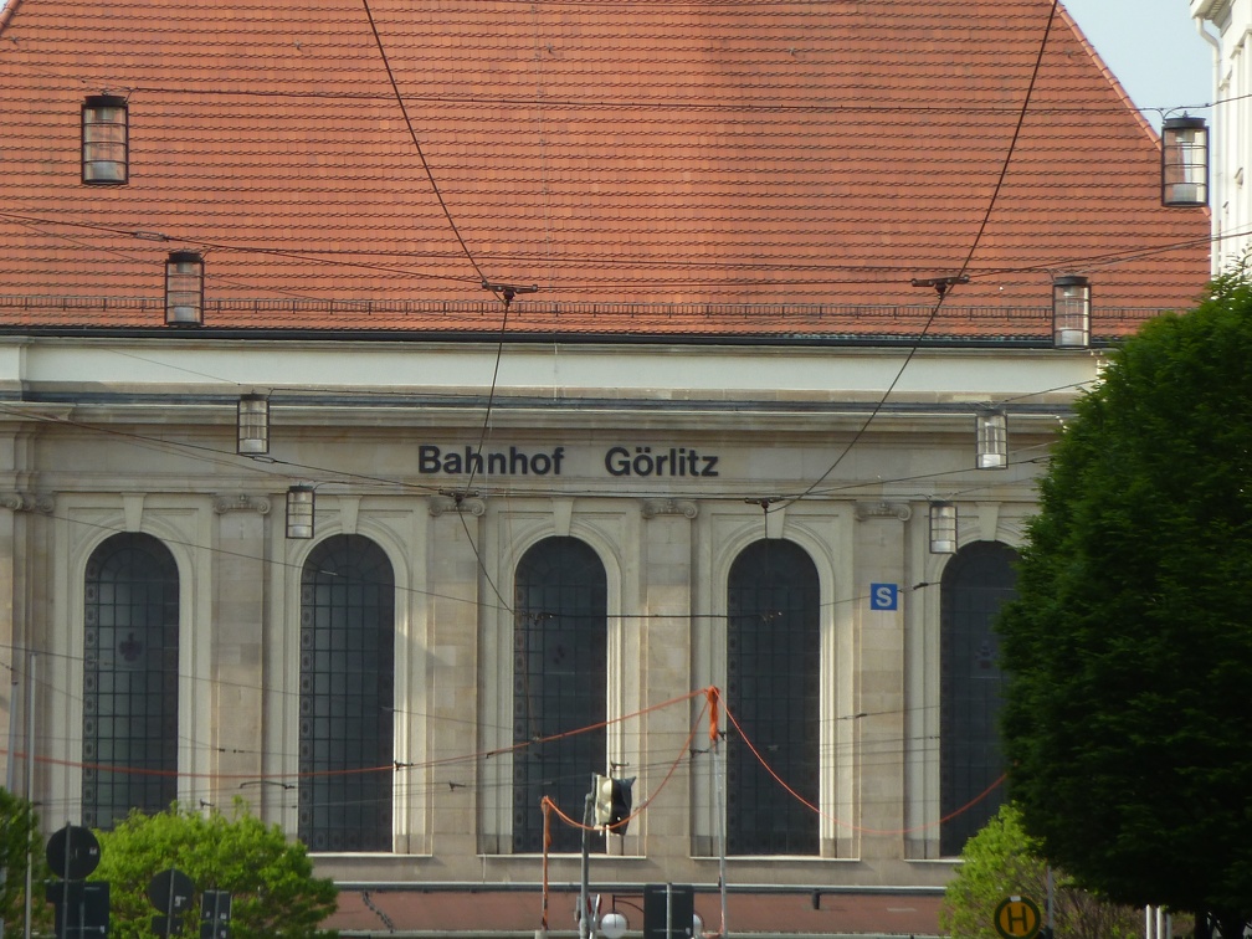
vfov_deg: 3.7
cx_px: 626
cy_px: 470
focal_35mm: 399
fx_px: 14431
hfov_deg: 5.0
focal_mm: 49.2
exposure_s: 1/250
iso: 80
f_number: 4.9
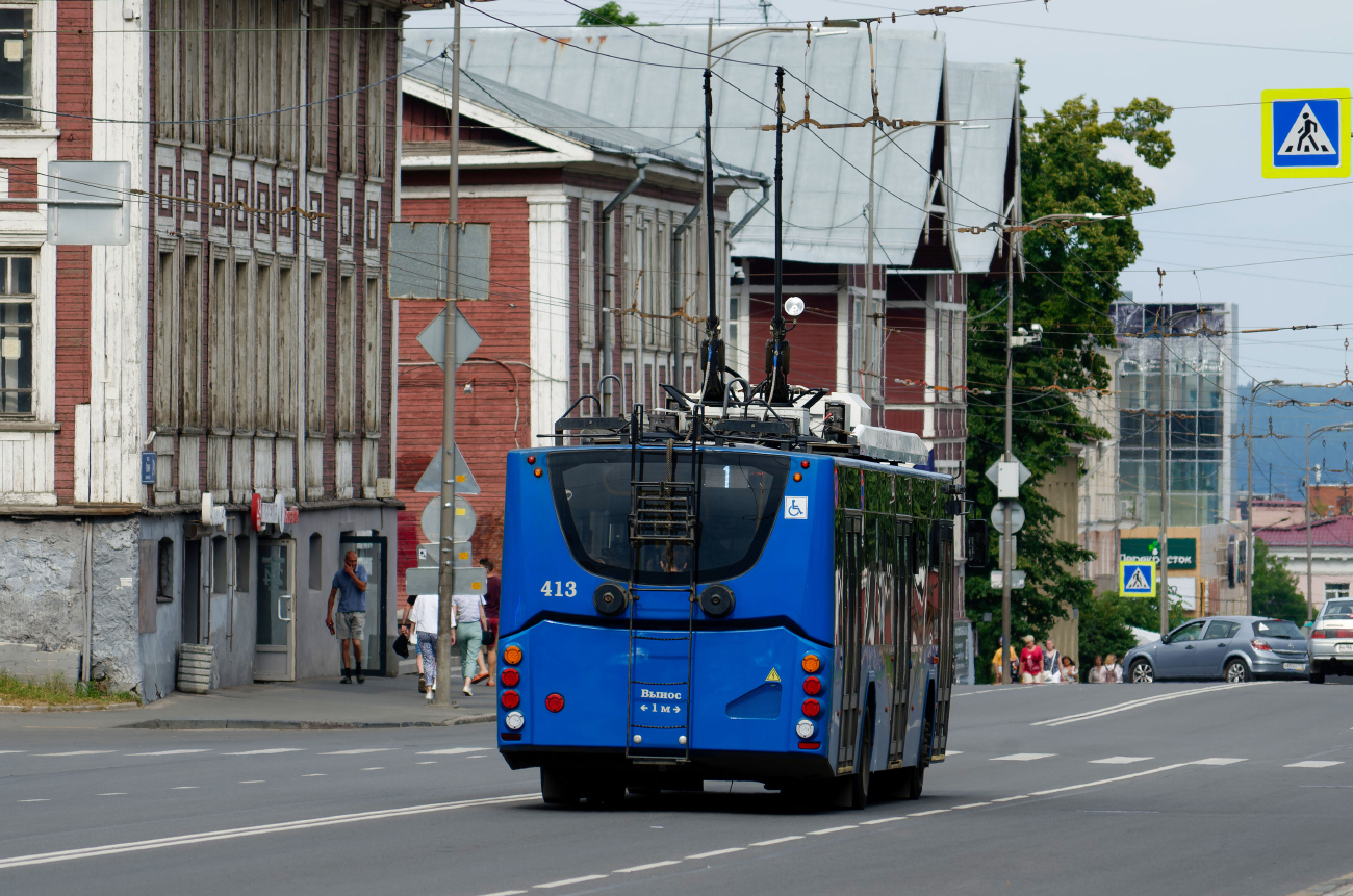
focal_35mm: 300
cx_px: 676
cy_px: 448
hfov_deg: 6.9
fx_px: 11251
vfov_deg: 4.6
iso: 100
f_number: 7.1
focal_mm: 200
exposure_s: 1/500
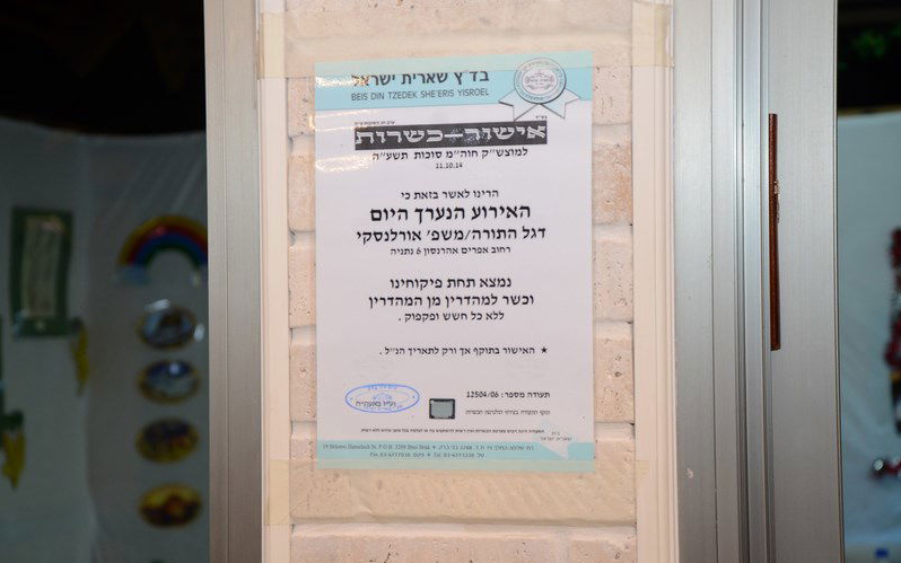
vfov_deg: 13.0
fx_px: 2480
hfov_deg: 20.6
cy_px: 281
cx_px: 450
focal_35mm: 101
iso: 640
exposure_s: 1/60
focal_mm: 66
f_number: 5.6
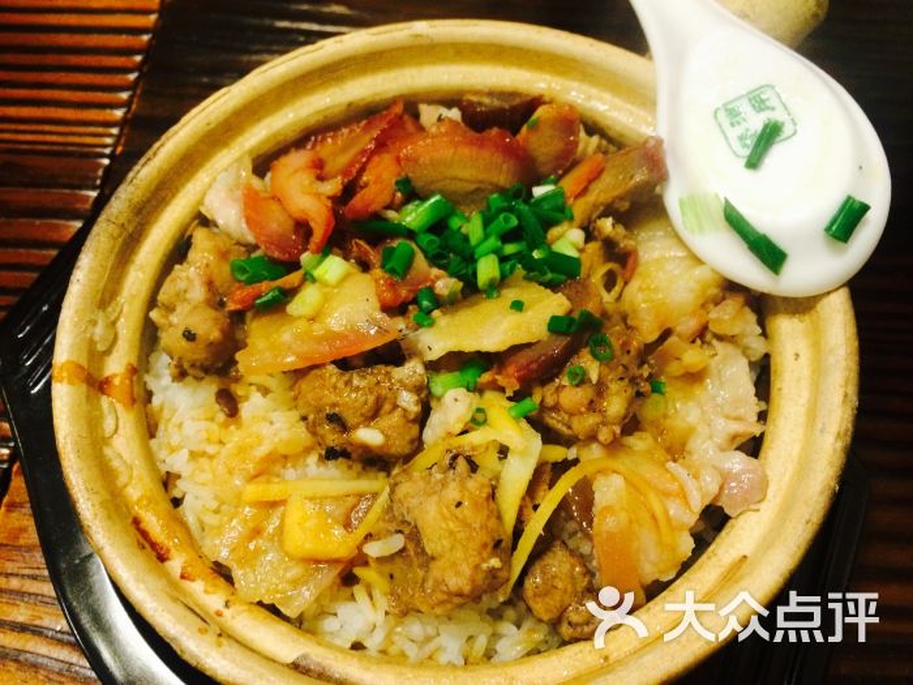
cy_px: 342
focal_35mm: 30
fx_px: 791
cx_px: 456
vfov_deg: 46.8
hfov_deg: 60.0
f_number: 2.2
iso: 320
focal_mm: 4.12
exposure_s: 1/24
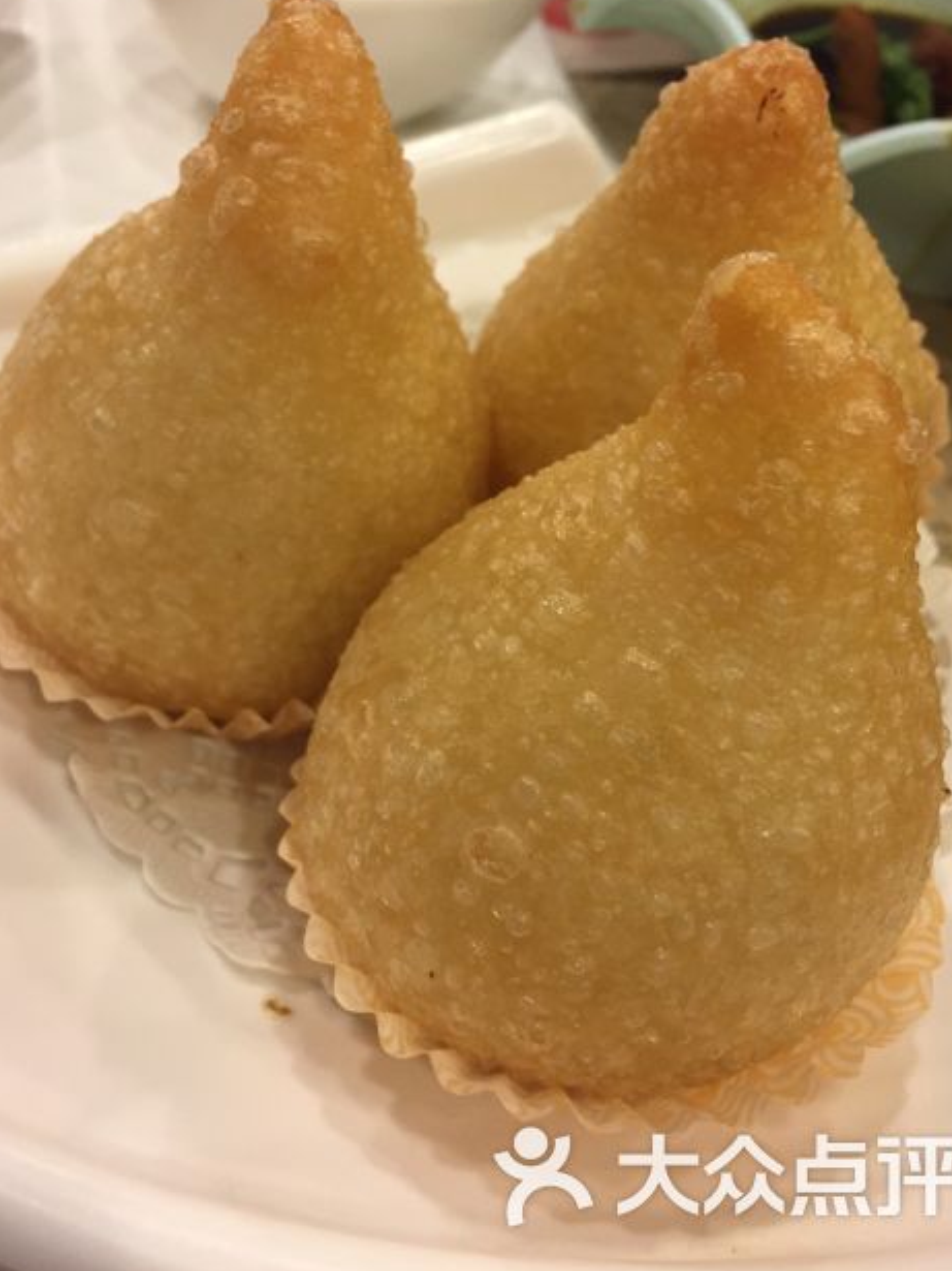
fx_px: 1210
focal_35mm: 33
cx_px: 470
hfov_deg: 42.9
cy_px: 560
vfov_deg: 55.2
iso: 80
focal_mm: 4.15
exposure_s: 1/33
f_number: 2.2
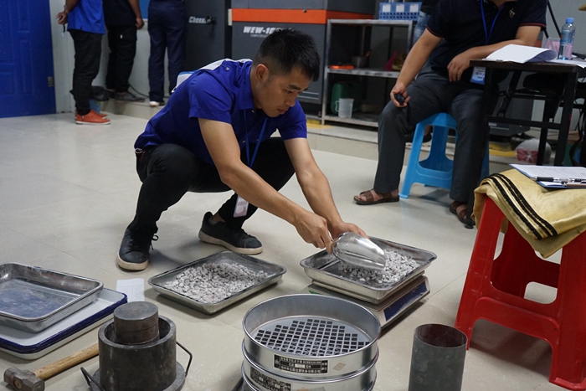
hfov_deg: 53.1
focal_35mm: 36
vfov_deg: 36.9
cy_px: 196
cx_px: 293
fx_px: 586
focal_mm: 36
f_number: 4.5
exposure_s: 1/100
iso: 4000
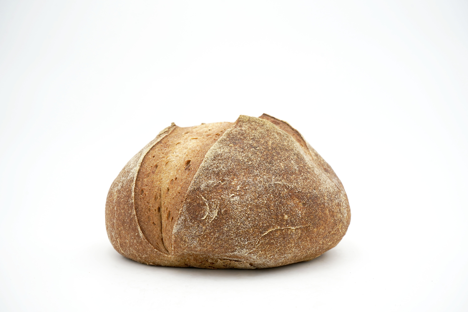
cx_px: 234
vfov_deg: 34.2
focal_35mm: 39
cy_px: 156
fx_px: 507
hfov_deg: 49.6
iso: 400
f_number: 10
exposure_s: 1/160
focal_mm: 39
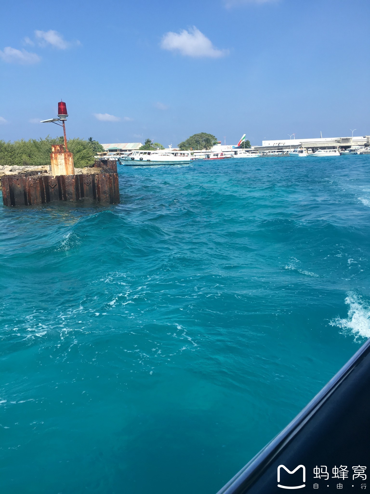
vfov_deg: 61.7
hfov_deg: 48.2
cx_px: 185
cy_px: 247
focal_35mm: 29
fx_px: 413
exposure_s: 1/1399
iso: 25
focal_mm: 4.15
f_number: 2.2
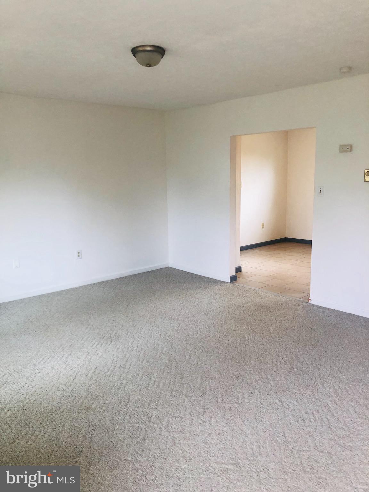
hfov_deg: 49.7
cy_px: 246
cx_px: 184
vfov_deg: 63.4
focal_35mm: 28
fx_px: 398
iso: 32
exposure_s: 1/30
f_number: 1.8
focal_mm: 3.99
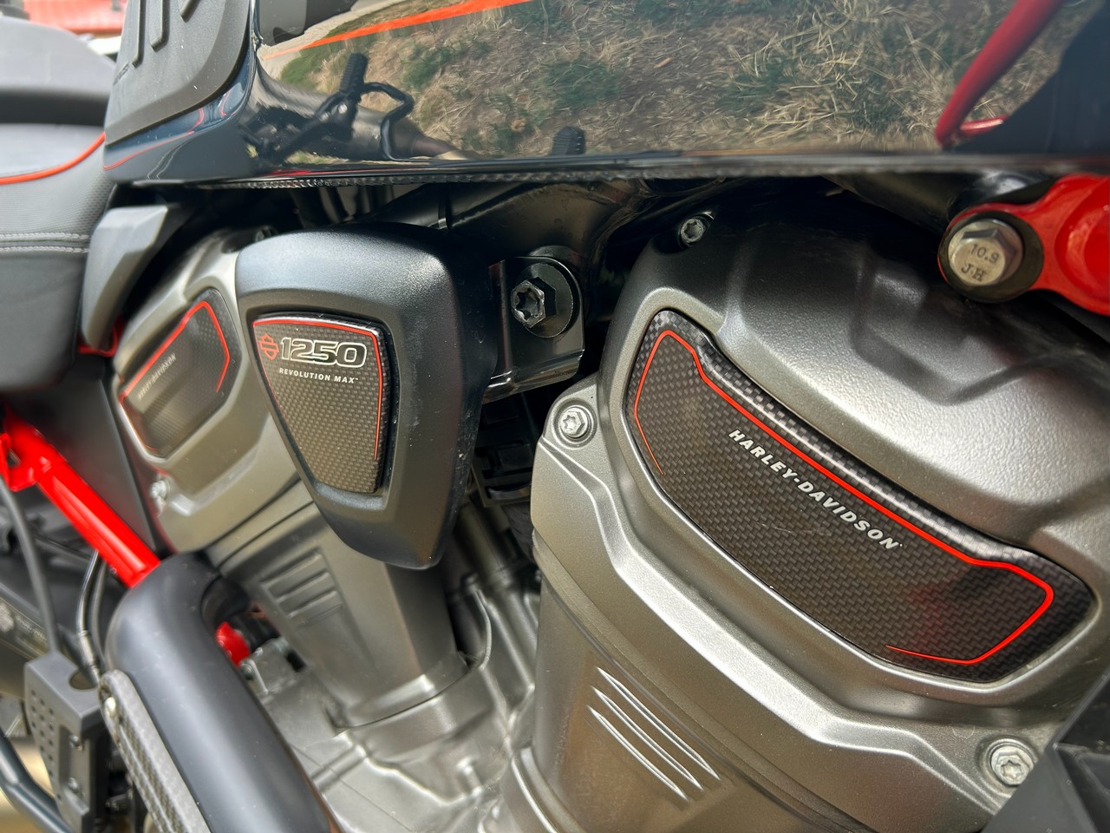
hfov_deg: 67.3
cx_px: 555
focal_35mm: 26
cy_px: 416
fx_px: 834
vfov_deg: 53.1
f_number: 1.5
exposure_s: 1/152
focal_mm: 5.7
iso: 40
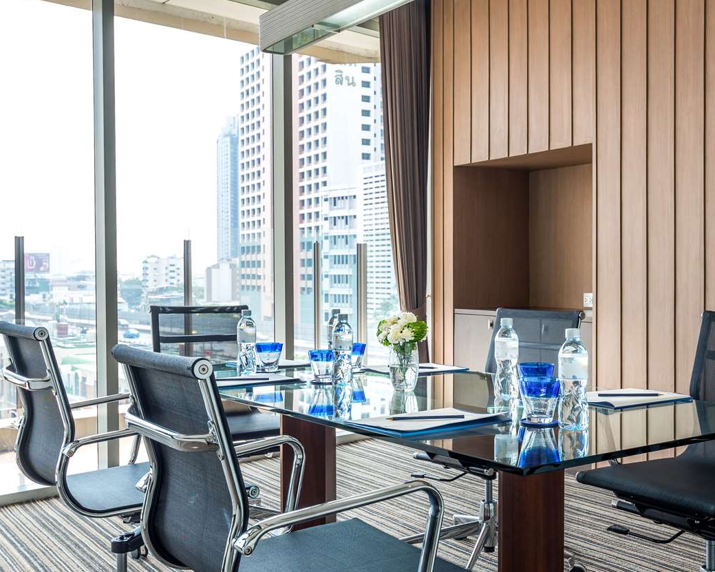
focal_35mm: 42
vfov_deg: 35.6
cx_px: 425
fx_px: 889
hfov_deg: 43.6
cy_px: 340
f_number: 8
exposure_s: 1/25
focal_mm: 31
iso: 100
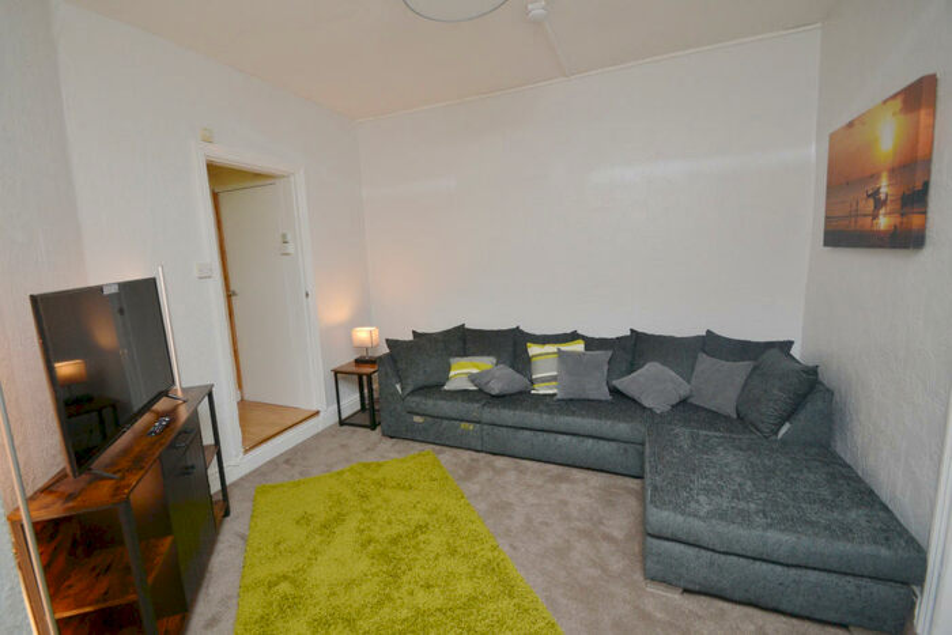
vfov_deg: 77.4
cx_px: 476
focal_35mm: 15
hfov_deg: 100.4
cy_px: 318
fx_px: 397
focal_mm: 10
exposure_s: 1/160
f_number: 4.5
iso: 400
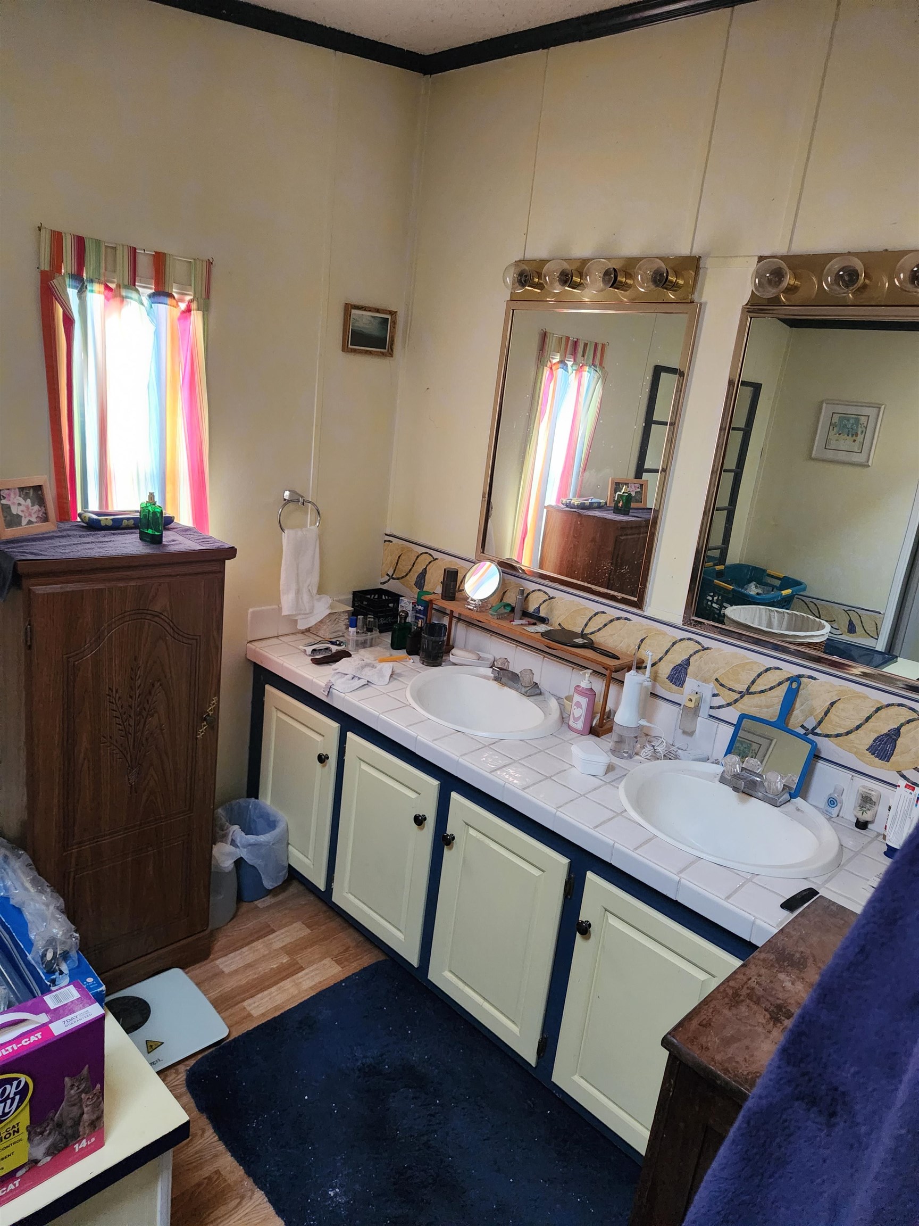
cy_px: 613
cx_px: 460
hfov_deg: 58.9
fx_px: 814
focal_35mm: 23
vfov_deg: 73.9
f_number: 1.8
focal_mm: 5.4
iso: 1000
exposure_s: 1/120
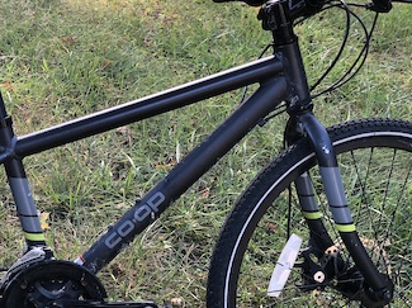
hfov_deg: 27.6
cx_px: 75
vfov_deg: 21.0
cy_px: 241
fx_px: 820
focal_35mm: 69
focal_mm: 3.99
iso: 64
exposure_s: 1/120
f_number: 1.8
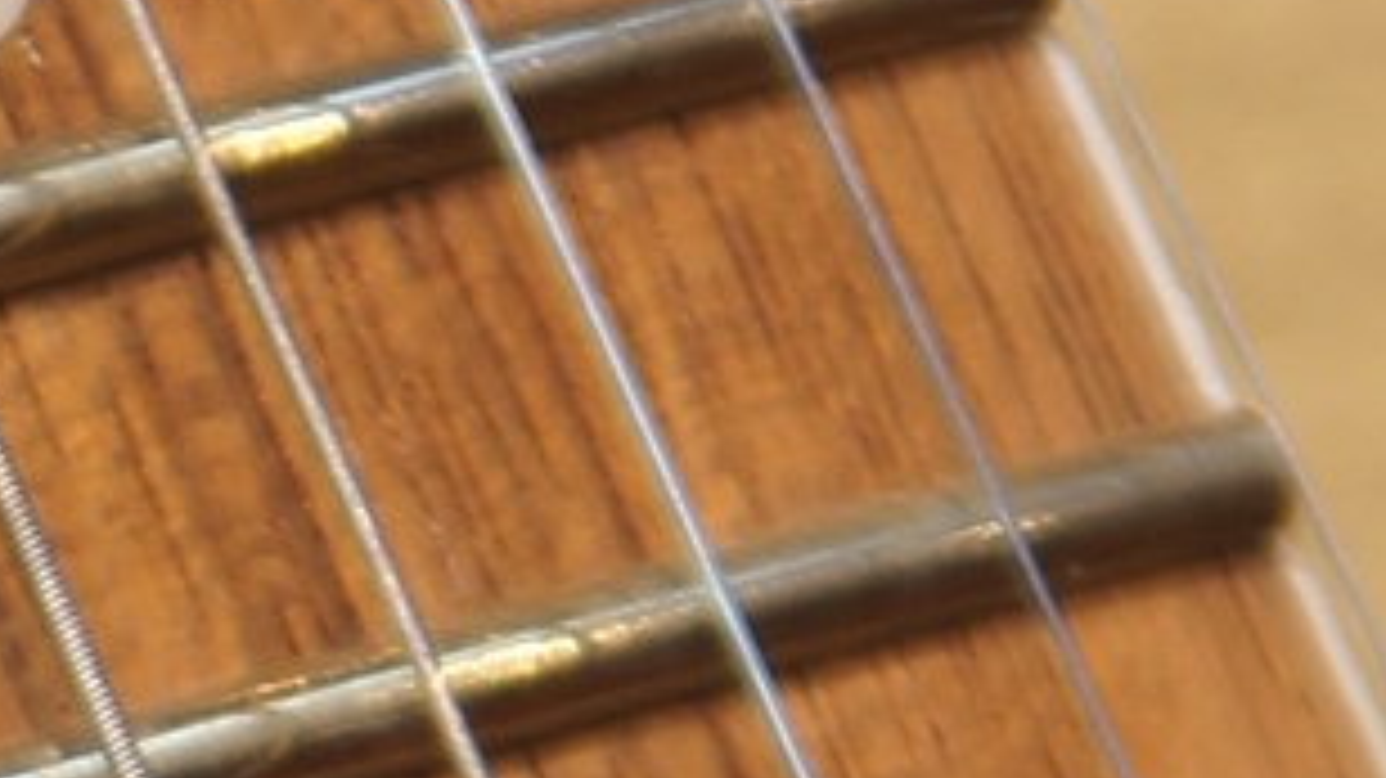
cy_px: 1480
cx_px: -1364
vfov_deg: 0.9
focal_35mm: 1281
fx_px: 47062
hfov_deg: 1.7
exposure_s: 1/4
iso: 100
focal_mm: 110
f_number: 6.3
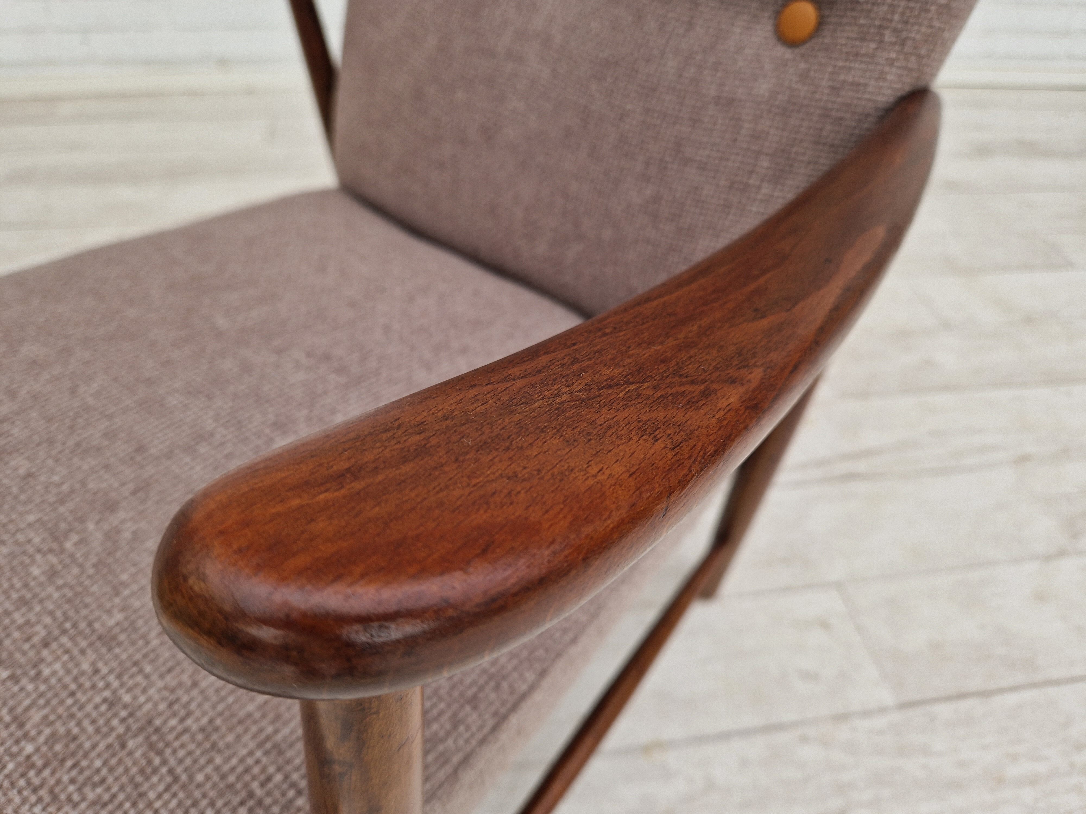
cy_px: 407
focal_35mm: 23
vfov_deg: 58.9
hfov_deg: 73.9
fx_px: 722
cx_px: 543
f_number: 1.8
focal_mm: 5.4
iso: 50
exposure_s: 1/180
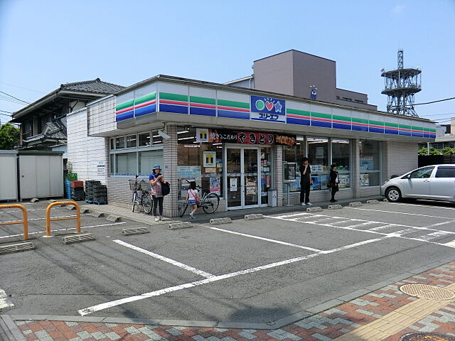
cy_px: 170
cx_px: 228
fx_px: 381
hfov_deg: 61.7
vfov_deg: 48.2
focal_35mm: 29
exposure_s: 1/800
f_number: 3.5
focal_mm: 5.2
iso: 80
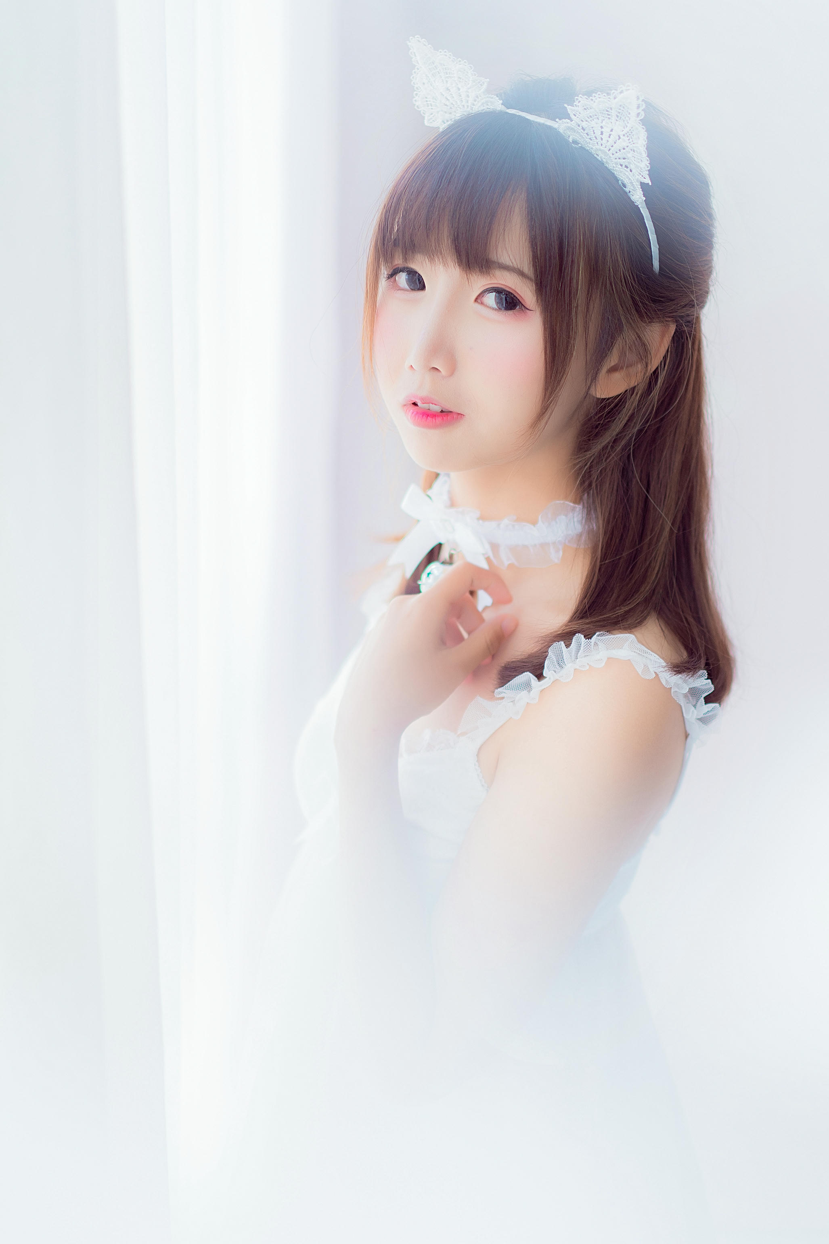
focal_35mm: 71
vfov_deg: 28.4
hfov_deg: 19.2
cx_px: 503
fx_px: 2452
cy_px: 687
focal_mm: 55
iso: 200
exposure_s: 1/125
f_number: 1.8
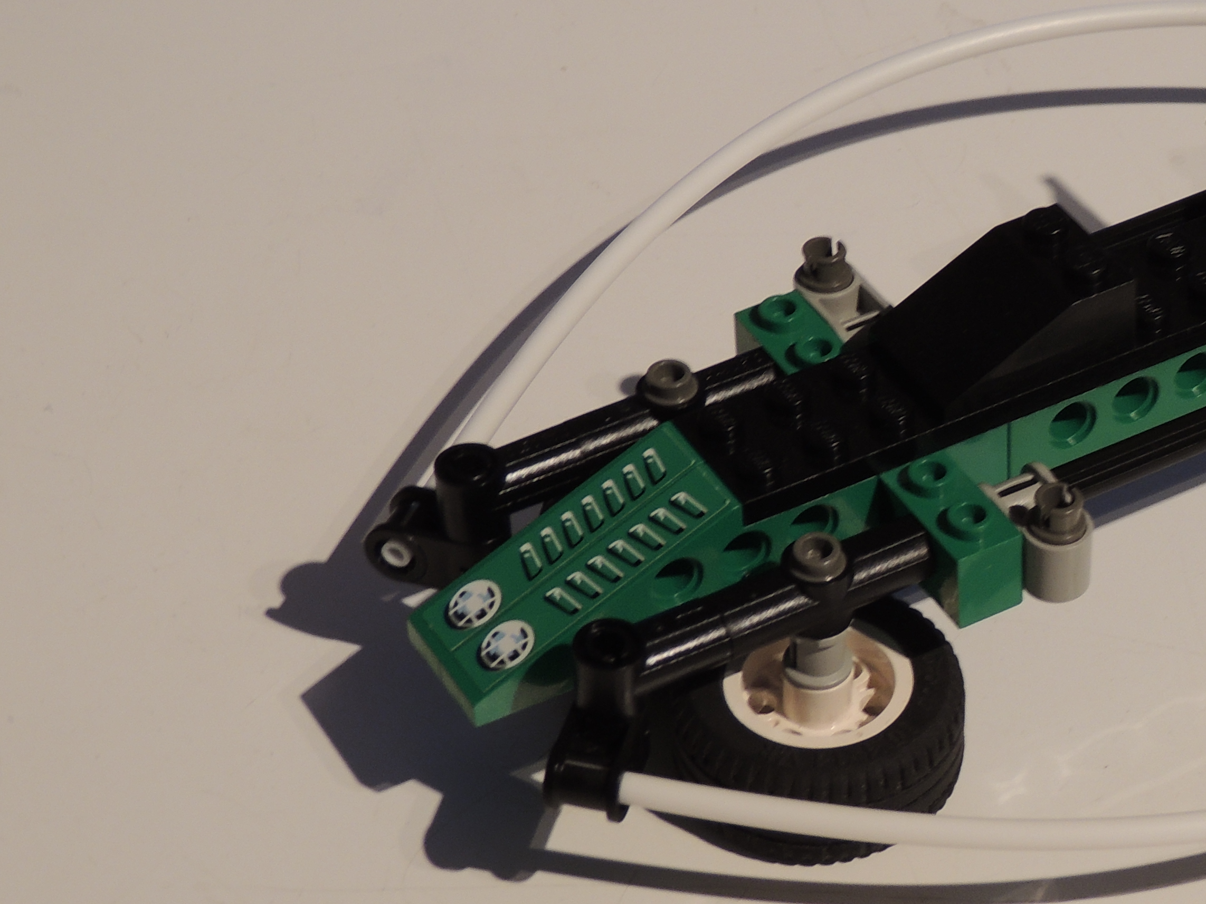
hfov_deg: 16.0
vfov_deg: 12.2
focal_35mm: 121
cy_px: 406
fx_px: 4216
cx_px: 1199
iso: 100
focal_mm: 10.7
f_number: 4.2
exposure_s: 1/3
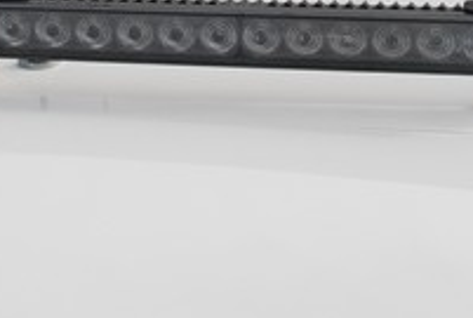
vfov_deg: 10.9
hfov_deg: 16.4
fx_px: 1633
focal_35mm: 124
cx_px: 134
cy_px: -90
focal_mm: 26
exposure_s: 1/400
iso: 250
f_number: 10
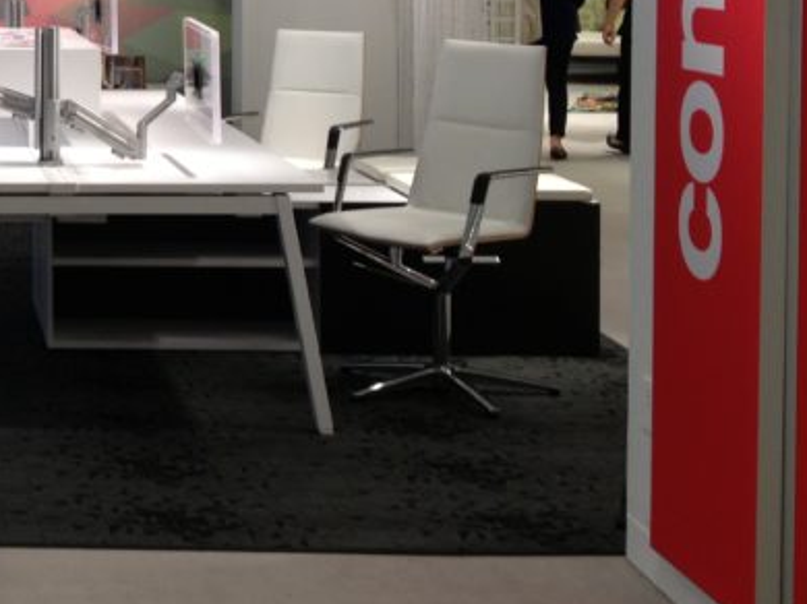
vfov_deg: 15.8
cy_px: 14
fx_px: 2143
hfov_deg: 20.0
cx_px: -172
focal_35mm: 92
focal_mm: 4.28
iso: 64
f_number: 2.4
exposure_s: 1/30
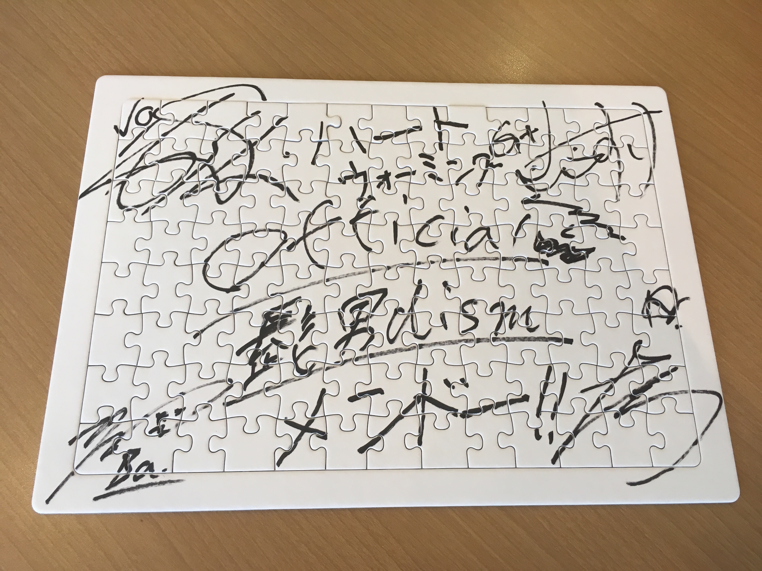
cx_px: 381
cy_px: 286
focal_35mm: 29
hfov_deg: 61.7
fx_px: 638
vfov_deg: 48.2
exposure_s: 1/30
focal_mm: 4.15
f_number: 2.2
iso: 32
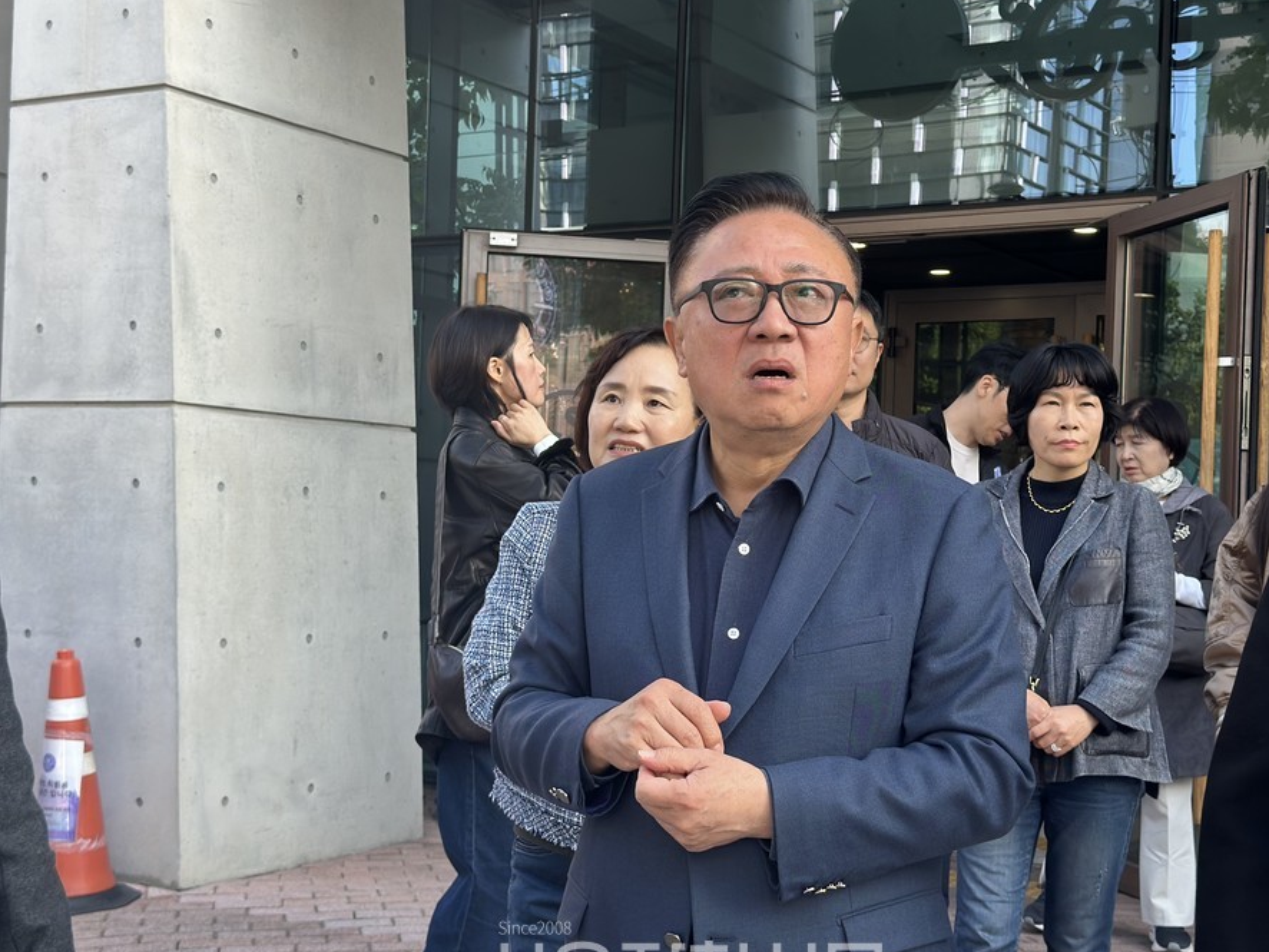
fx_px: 1907
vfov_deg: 28.0
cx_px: 663
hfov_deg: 36.8
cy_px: 511
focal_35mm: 52
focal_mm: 6.86
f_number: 1.78
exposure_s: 1/377
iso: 80
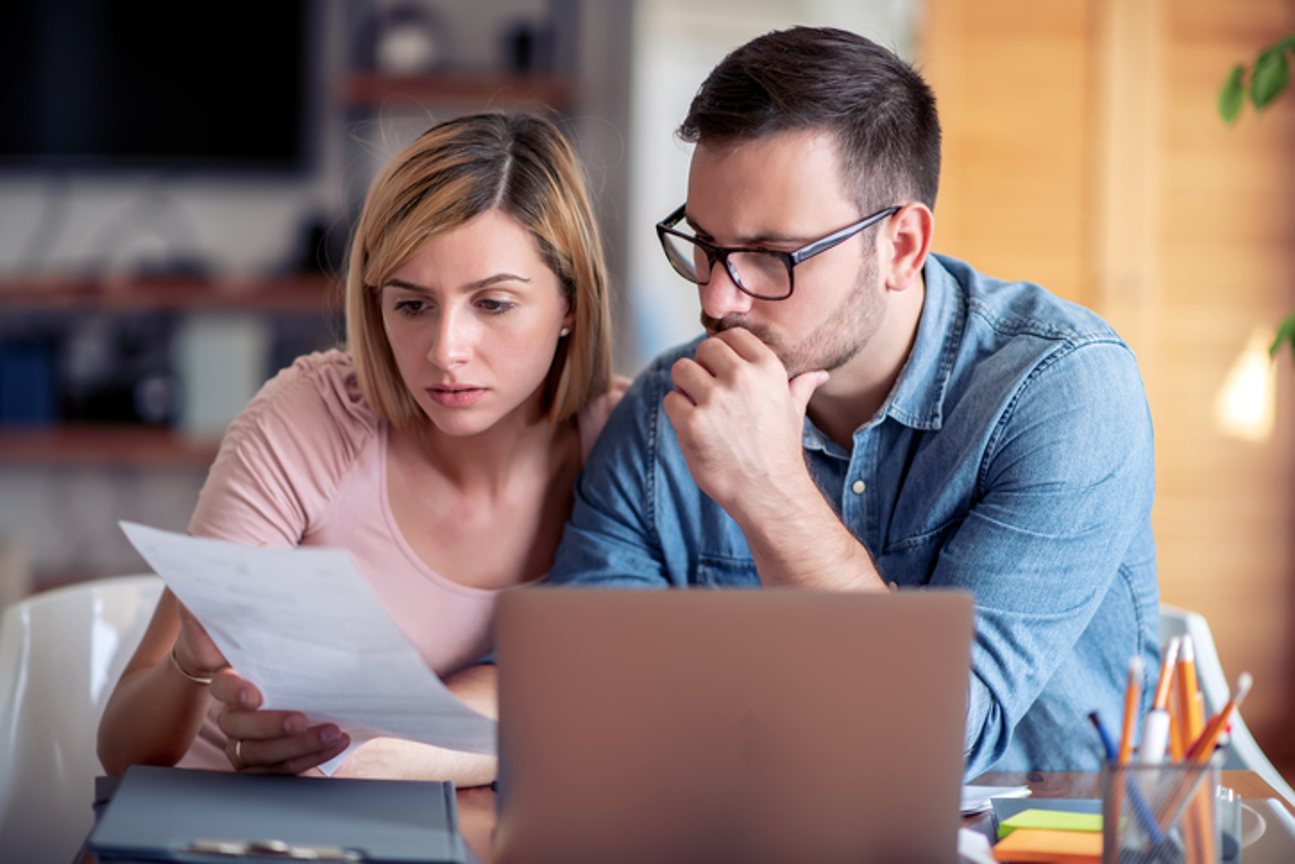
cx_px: 648
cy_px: 432
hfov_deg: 23.9
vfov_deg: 16.1
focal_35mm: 85
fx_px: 3058
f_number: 1.8
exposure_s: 1/320
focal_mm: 85
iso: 100
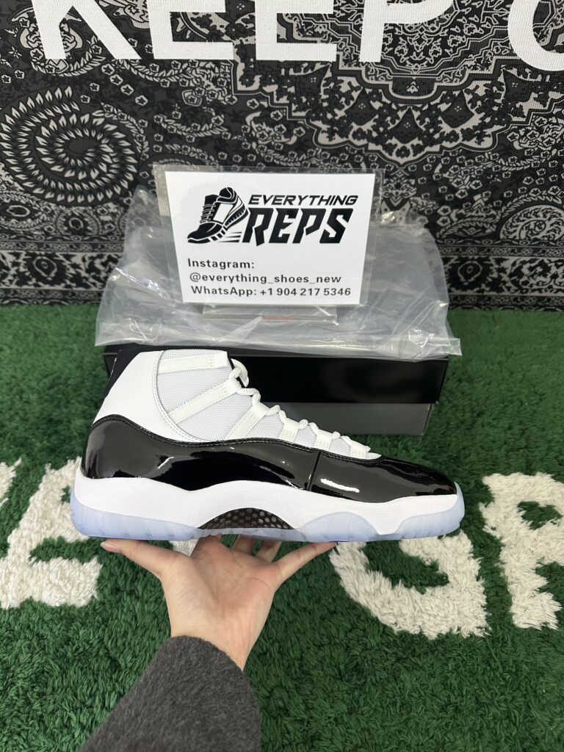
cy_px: 376
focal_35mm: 24
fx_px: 521
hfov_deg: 56.8
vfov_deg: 71.6
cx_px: 282
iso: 320
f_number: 1.78
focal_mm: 6.86
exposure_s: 1/50
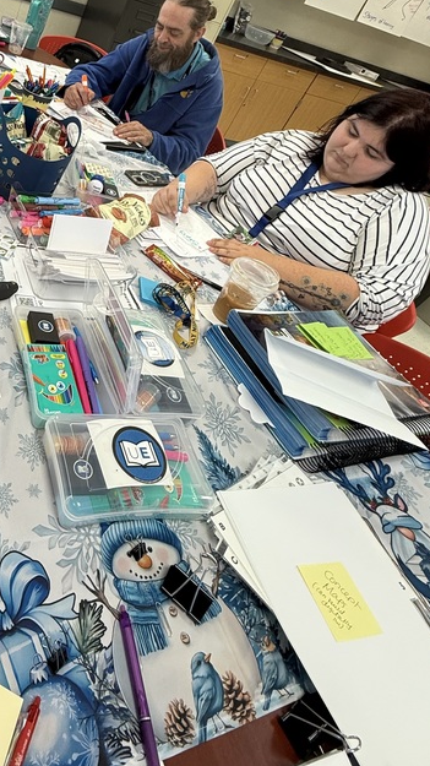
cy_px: 219
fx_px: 507
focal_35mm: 25
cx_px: 36
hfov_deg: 41.9
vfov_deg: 70.5
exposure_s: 1/120
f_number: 2.2
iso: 100
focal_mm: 2.22
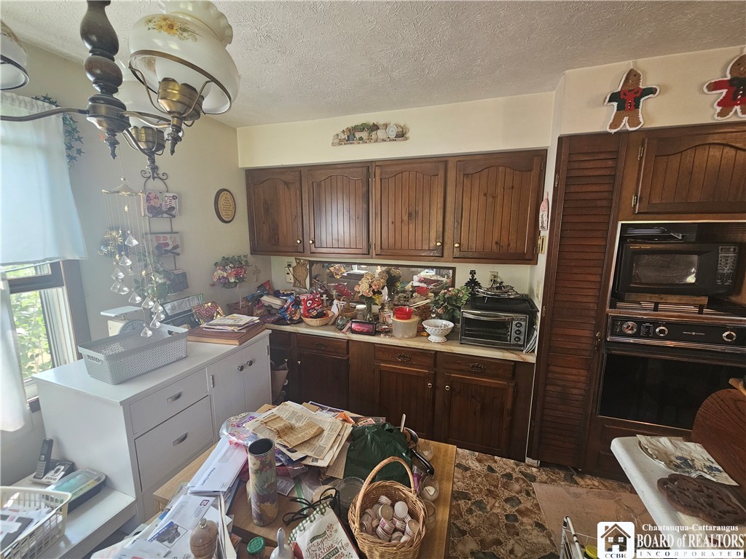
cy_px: 280
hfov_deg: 106.2
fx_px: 280
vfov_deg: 89.9
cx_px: 373
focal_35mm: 13
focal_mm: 2.2
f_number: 2.2
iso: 160
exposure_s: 1/60
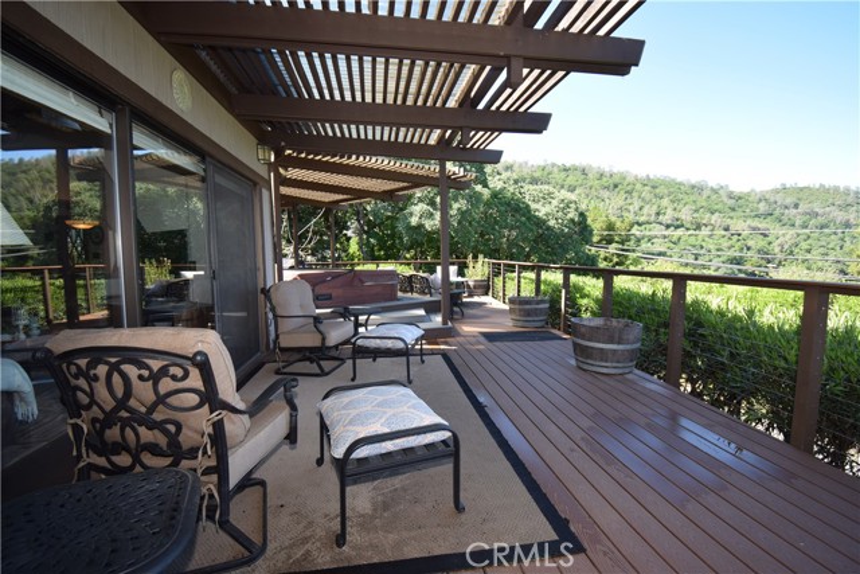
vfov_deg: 77.4
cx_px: 430
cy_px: 287
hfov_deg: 100.4
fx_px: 358
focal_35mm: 15
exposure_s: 1/200
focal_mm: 10
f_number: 5
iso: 220
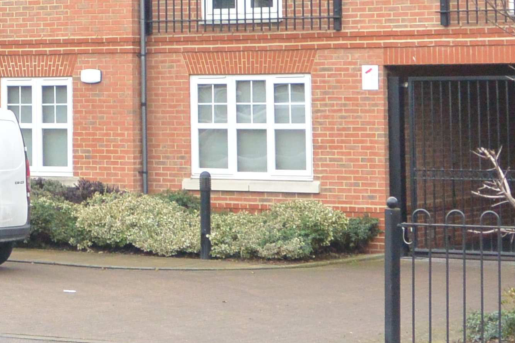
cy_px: -100
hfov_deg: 14.9
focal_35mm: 135
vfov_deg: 10.0
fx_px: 1931
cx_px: -25
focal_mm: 14.5
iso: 400
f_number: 4
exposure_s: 1/125
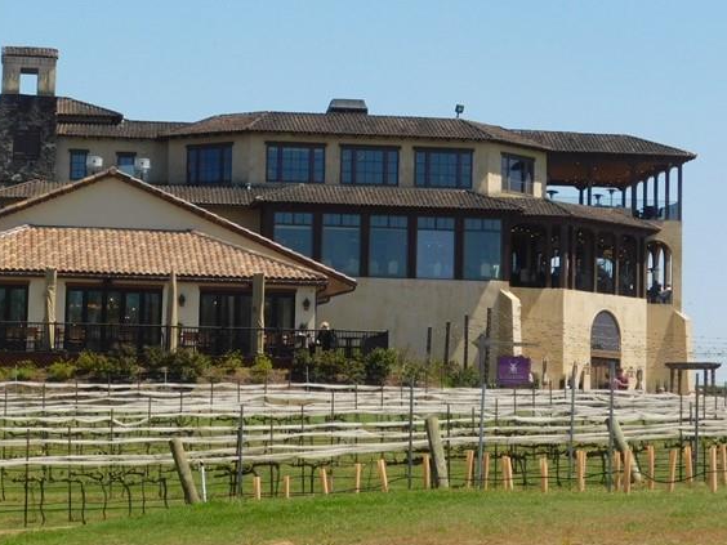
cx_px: 335
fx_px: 2709
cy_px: 100
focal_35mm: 129
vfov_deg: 11.4
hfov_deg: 15.3
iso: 125
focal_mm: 12.6
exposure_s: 1/800
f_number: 4.3
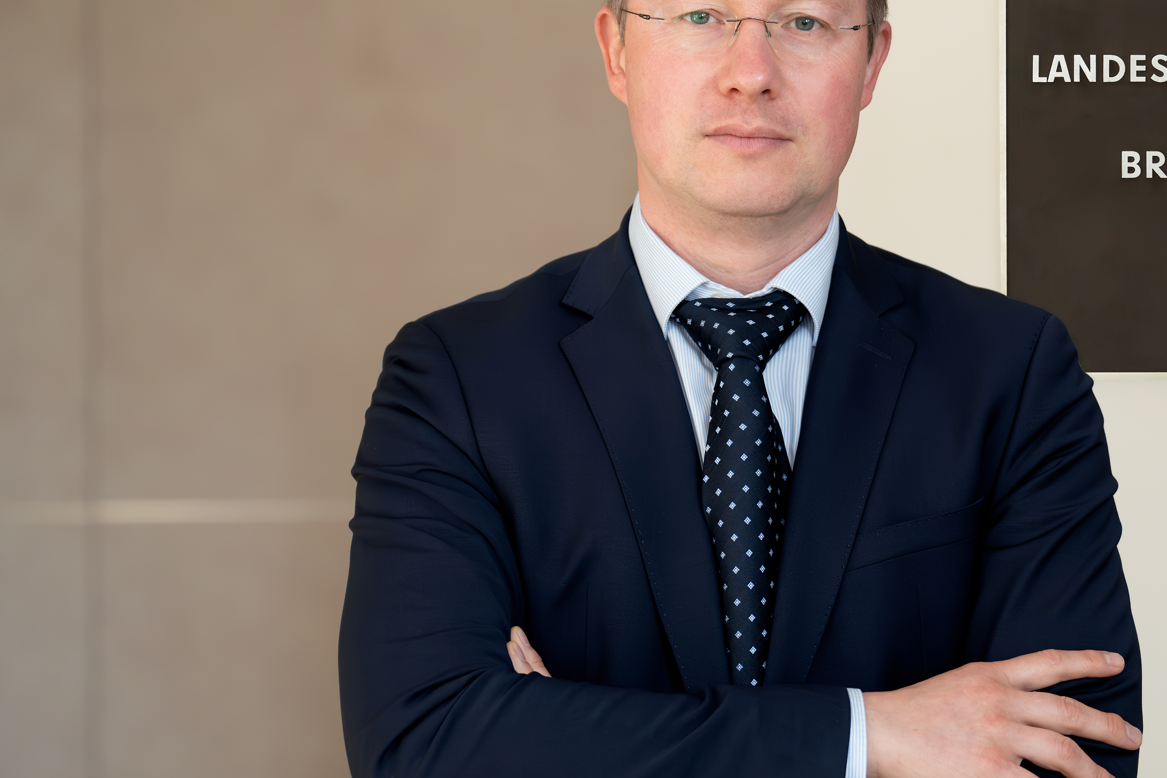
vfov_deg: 10.8
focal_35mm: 127
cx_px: 848
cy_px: 330
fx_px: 4117
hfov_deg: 16.1
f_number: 2.8
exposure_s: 1/250
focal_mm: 64
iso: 1250
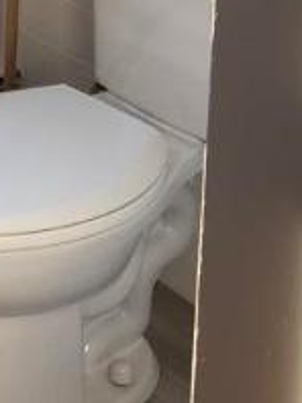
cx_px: -186
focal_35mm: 109
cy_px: -217
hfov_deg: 12.7
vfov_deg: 16.3
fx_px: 1267
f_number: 1.8
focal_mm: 3.99
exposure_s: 1/121
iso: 80
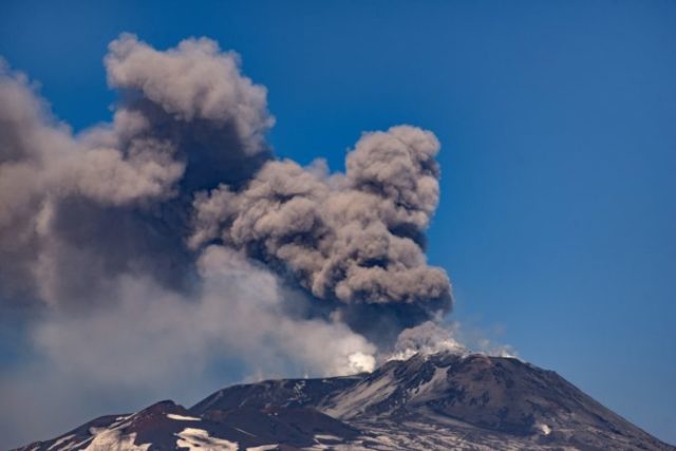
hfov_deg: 6.9
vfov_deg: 4.6
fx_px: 5634
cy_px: 226
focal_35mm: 300
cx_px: 338
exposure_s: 1/800
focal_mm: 300
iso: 100
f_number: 5.6
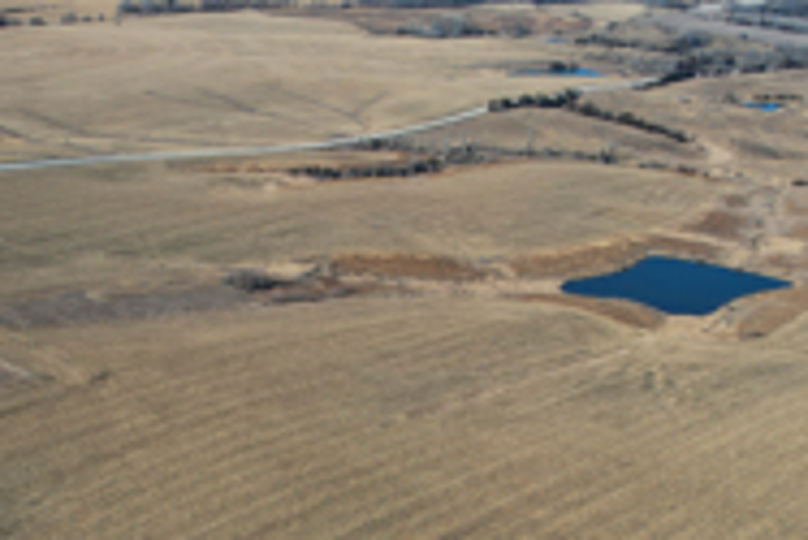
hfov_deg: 37.4
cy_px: 471
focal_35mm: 53
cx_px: 354
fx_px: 1190
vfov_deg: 24.9
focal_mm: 8.38
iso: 100
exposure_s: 1/1600
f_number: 2.8
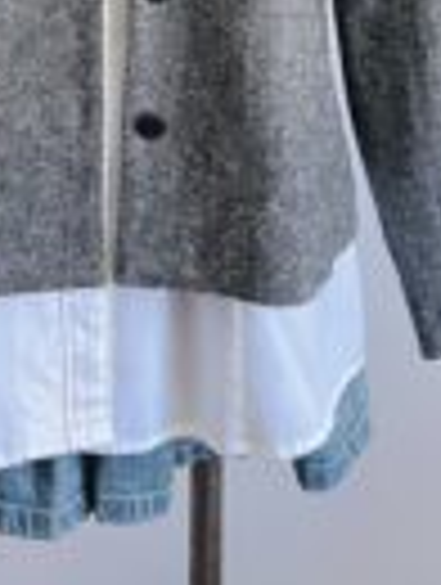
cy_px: -302
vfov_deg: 20.7
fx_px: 1354
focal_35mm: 80
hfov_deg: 18.4
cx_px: 108
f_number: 1.6
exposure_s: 1/60
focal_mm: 5.1
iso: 250
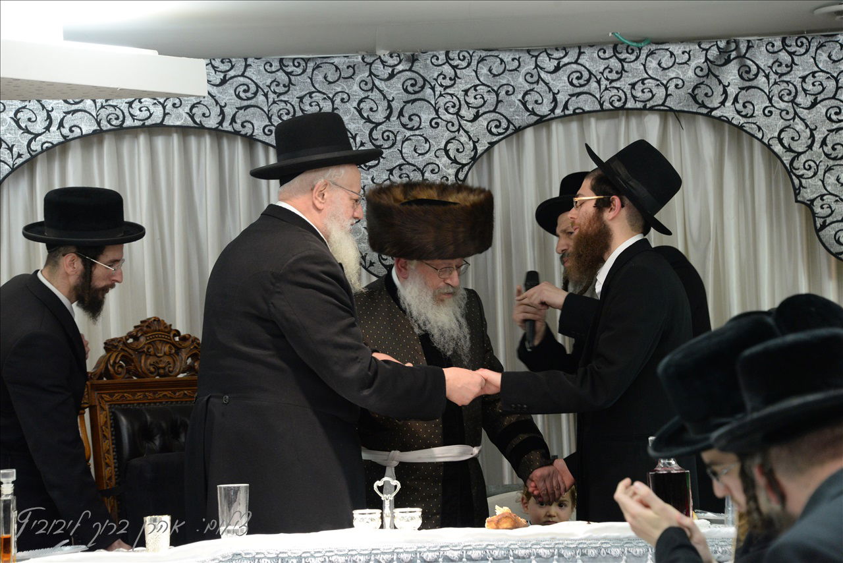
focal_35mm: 125
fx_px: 2928
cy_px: 282
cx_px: 422
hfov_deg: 16.4
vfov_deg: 11.0
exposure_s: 1/80
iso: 2500
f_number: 6.3
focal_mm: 125
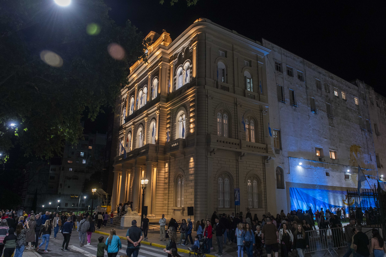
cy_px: 128
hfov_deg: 73.8
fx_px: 257
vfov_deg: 53.1
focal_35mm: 24
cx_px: 193
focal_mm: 24
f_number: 5
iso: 4000
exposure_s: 1/100
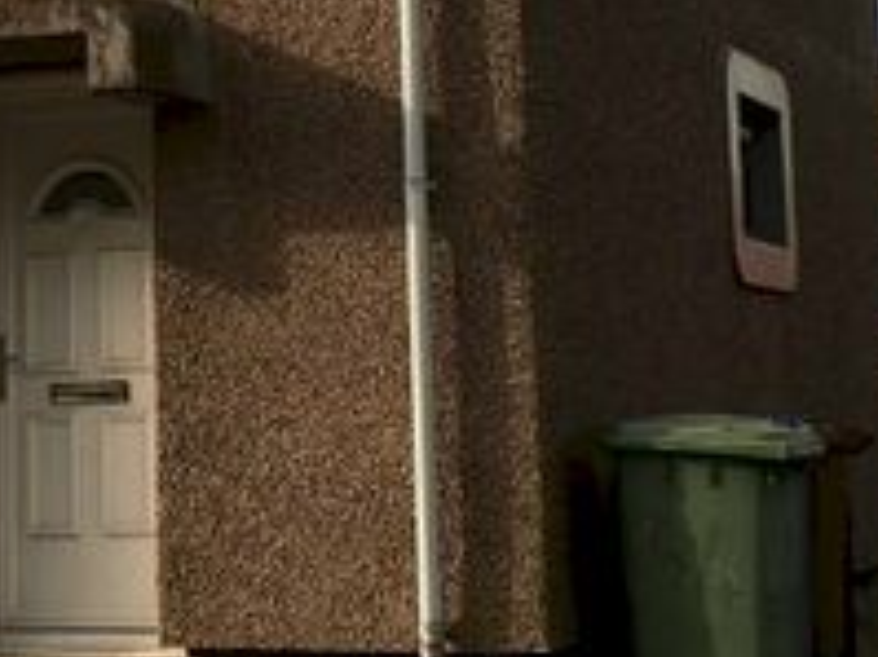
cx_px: 229
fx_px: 2586
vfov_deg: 14.2
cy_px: -51
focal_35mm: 102
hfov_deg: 19.2
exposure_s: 1/962
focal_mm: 4.15
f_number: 2.2
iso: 25
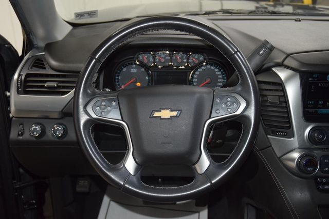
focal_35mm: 40
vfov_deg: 33.0
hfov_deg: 47.9
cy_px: 110
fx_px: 370
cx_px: 164
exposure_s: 1/80
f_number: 3.8
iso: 1600
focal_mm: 27
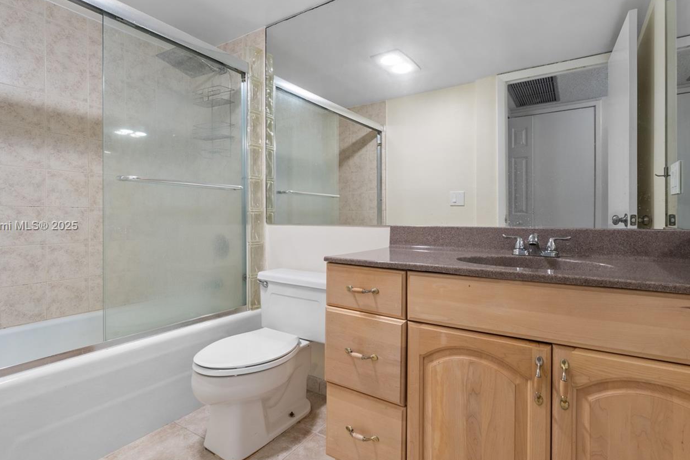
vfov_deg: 67.4
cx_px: 344
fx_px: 345
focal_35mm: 18
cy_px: 226
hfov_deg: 90.0
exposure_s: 1/6
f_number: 9
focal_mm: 14
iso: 800
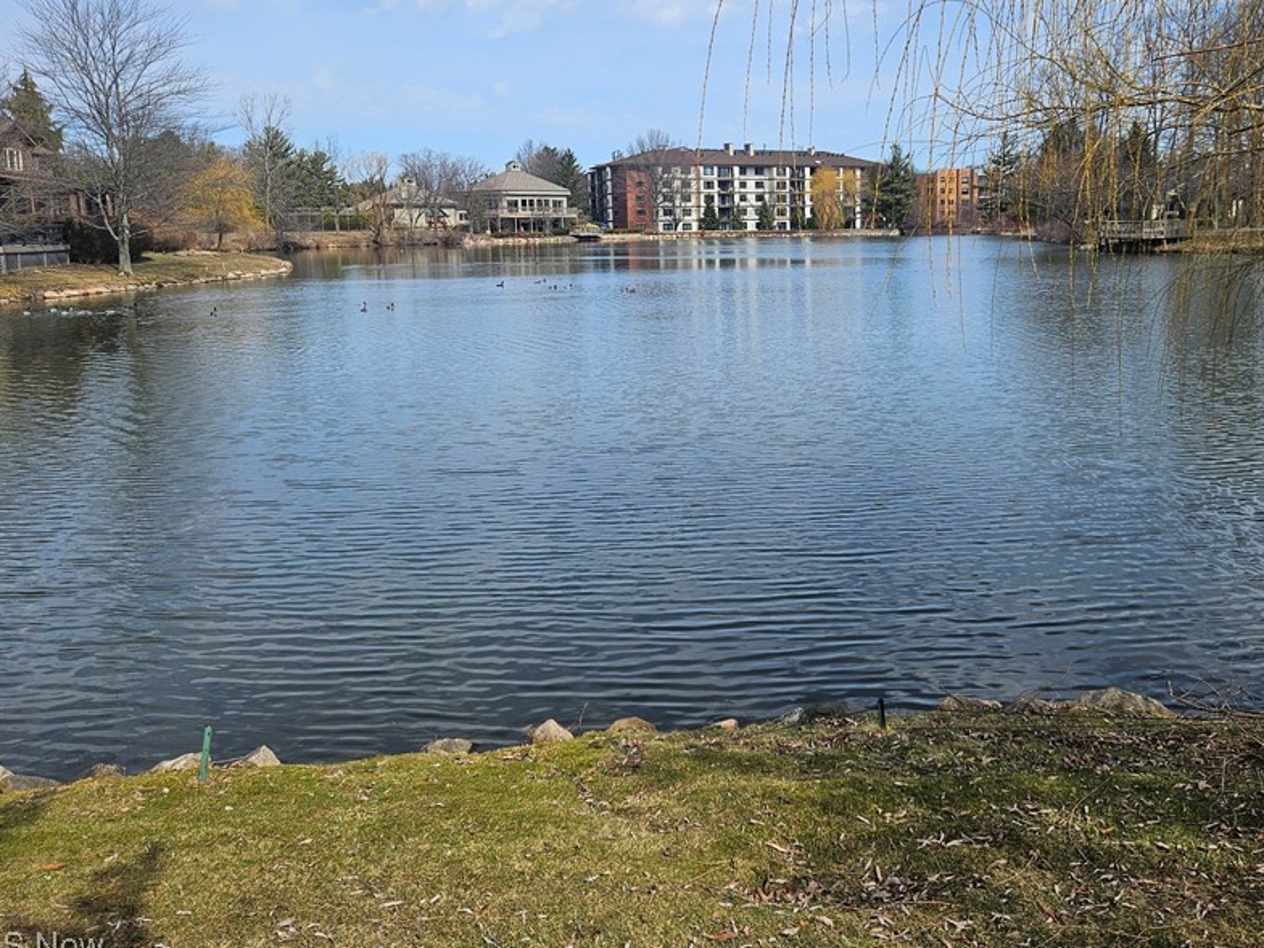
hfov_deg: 59.4
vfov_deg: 46.5
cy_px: 364
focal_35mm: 30
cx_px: 770
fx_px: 1096
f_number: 1.8
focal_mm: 5.4
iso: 25
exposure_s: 1/1904
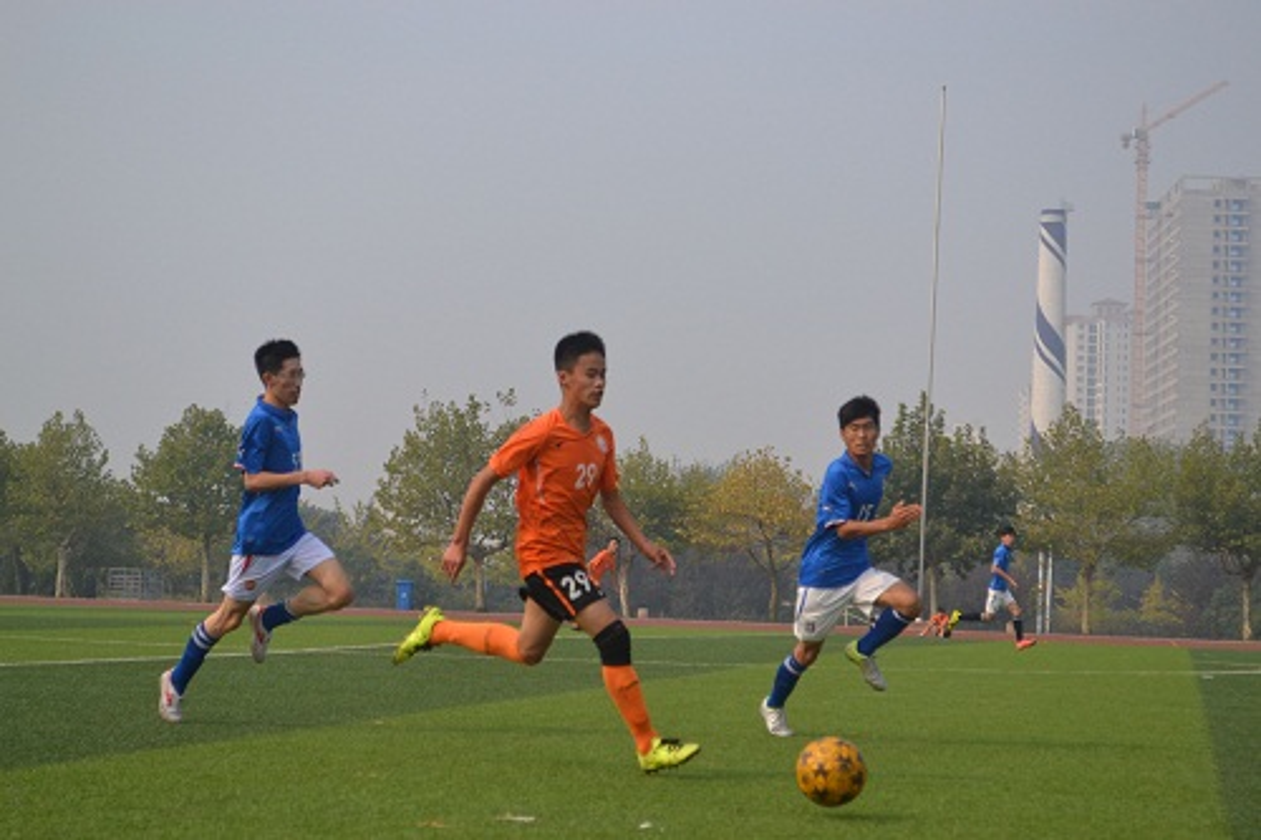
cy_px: 420
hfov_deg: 24.6
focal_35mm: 82
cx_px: 630
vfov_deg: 16.5
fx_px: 2889
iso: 400
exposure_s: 1/1600
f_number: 5.6
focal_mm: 55
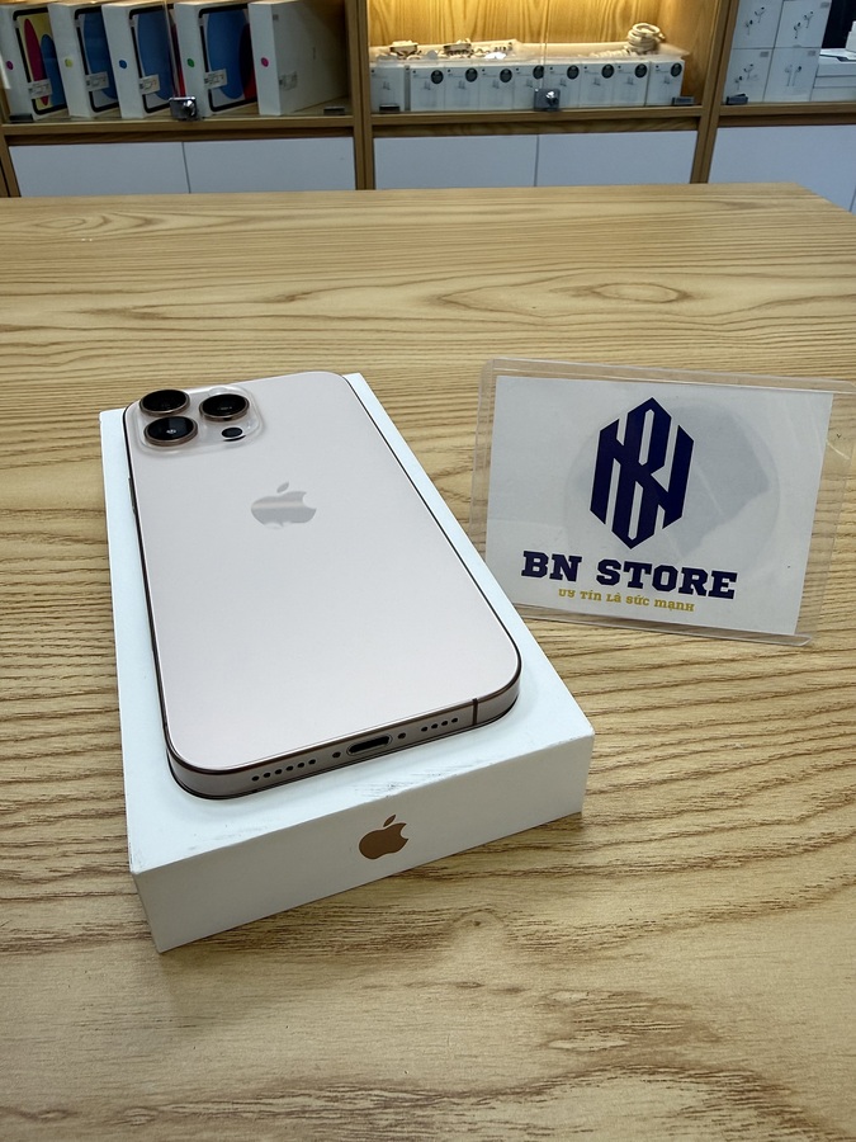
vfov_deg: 71.6
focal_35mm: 24
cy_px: 571
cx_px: 428
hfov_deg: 56.8
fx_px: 791
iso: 50
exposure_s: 1/120
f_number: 2.2
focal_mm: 2.22
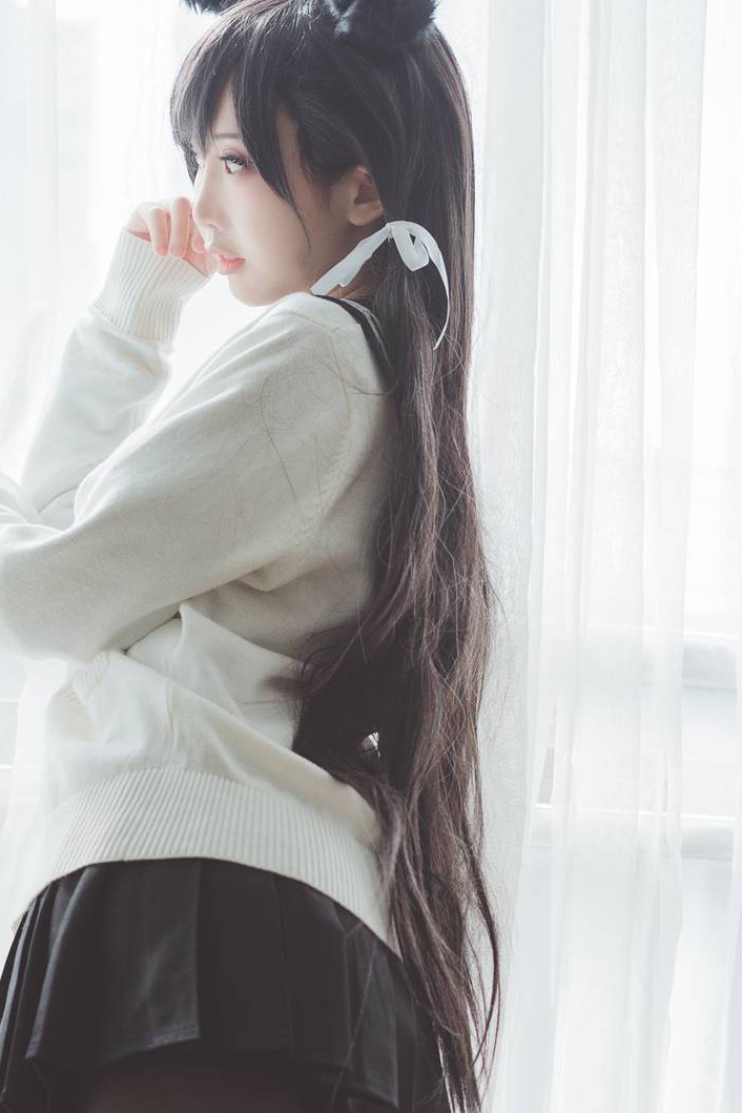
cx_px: 254
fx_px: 2628
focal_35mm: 85
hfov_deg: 16.0
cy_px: 809
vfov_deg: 23.7
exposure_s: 1/250
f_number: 2.8
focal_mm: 50
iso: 100
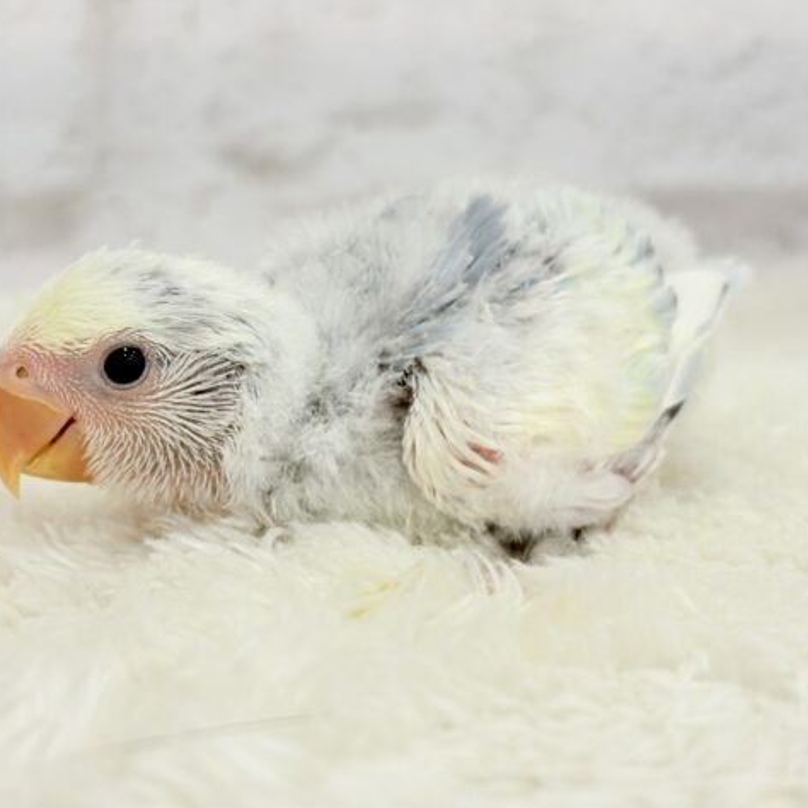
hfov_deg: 27.7
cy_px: 406
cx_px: 343
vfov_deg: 27.7
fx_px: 1637
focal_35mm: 62
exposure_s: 1/50
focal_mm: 5.96
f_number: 1.6
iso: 32
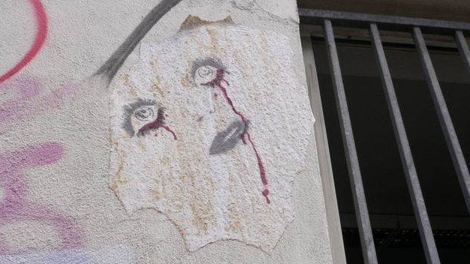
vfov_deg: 30.4
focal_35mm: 39
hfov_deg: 51.6
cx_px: 237
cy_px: 139
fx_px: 486
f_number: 5.6
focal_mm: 5.8
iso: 80
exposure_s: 1/250
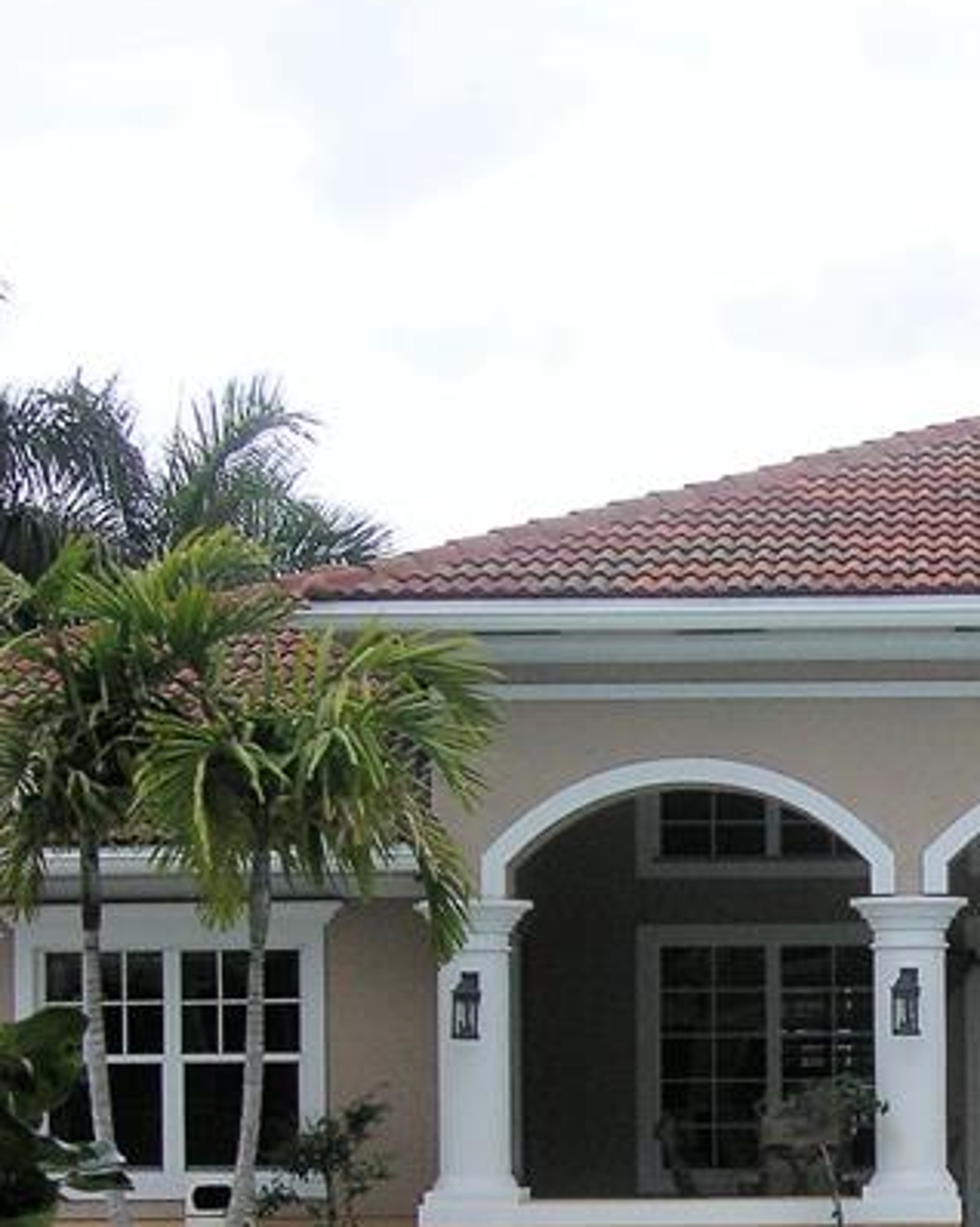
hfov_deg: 16.1
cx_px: 1054
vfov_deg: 20.2
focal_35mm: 93
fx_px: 3374
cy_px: 1091
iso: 50
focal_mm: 6.1
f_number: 6.7
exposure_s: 1/180
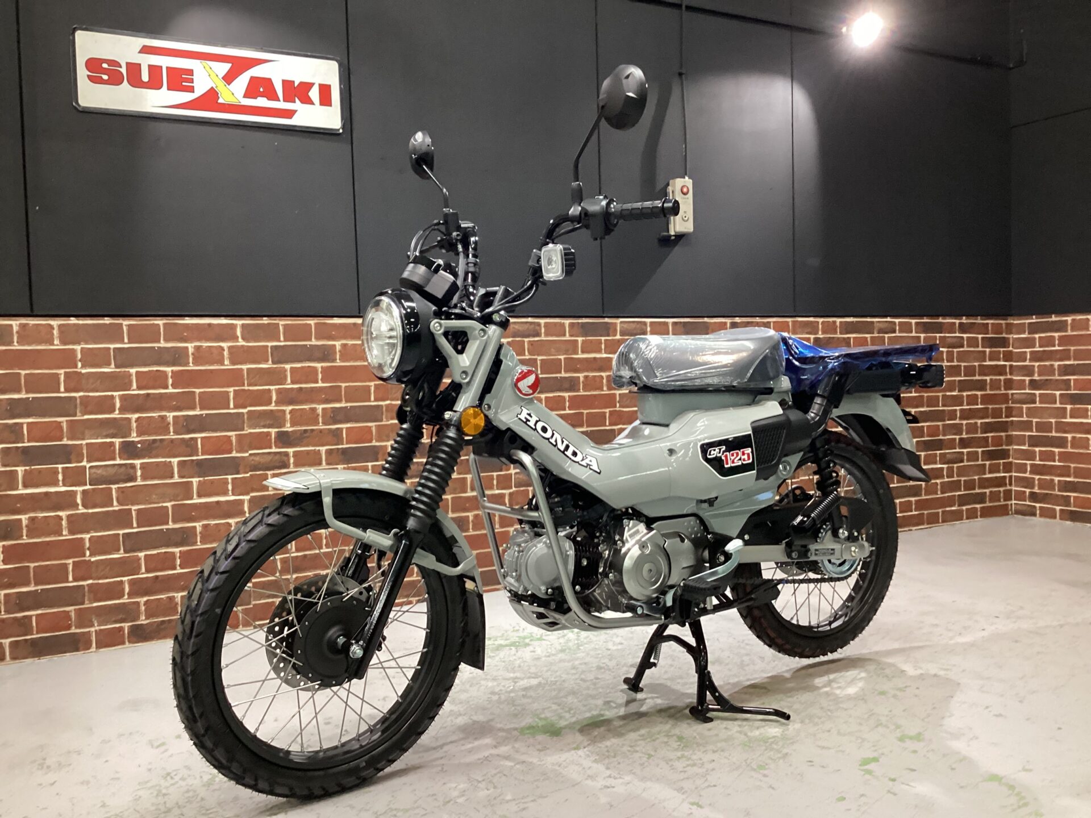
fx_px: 977
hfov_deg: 58.4
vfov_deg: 45.4
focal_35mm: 31
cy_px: 409
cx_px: 546
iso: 320
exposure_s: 1/50
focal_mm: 3.3
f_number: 2.4
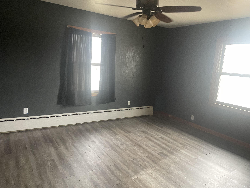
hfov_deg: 67.3
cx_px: 125
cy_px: 94
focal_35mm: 26
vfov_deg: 53.1
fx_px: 188
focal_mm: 4.2
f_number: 1.6
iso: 320
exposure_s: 1/60
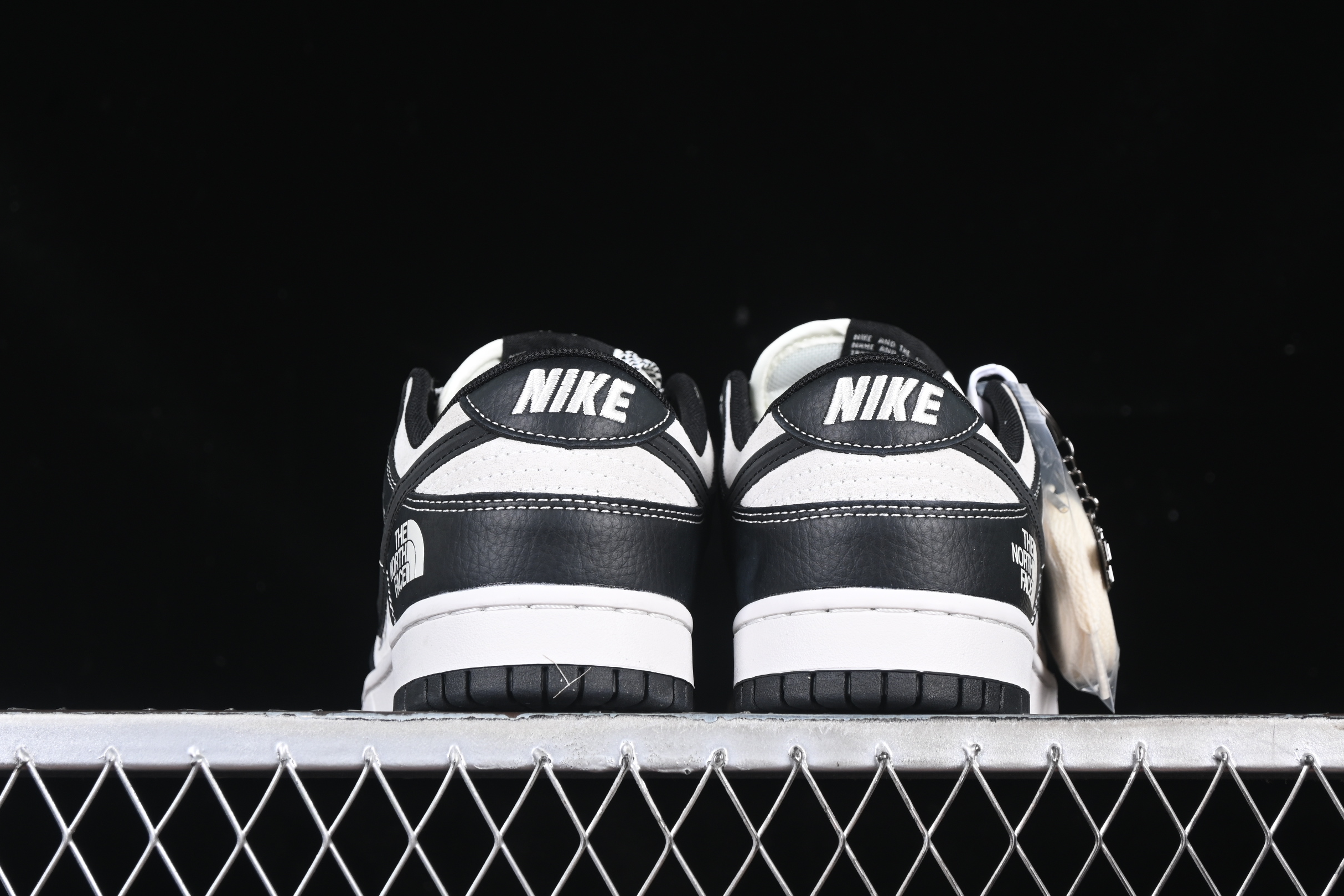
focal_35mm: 86
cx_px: 736
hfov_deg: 23.6
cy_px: 396
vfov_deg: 15.9
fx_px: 3211
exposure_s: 1/60
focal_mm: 50
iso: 160
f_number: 6.3
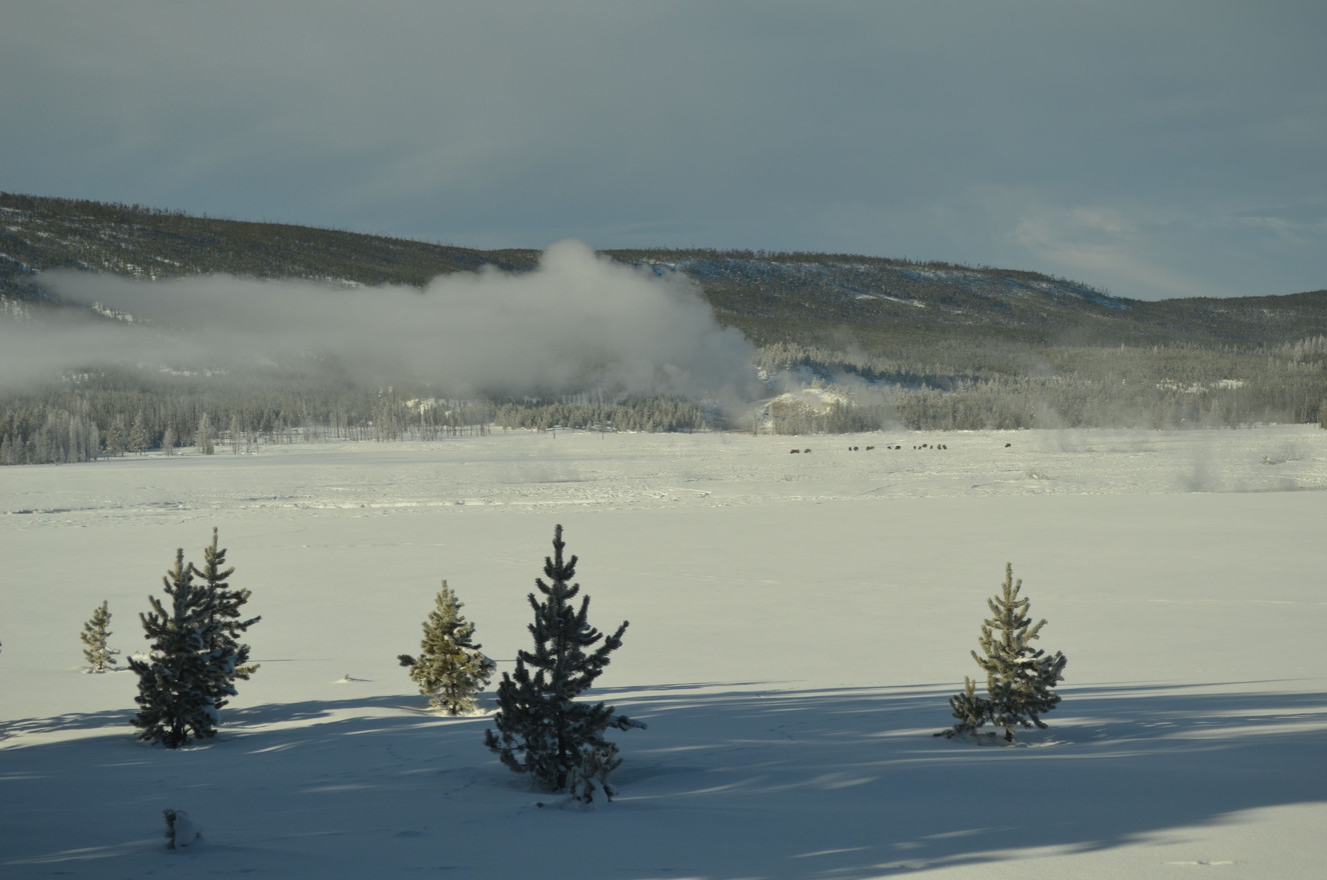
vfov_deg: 16.5
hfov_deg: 24.7
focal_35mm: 82
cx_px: 664
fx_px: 3035
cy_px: 440
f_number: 8
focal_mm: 55
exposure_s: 1/250
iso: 180
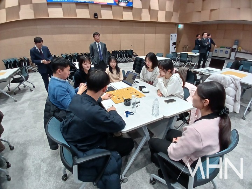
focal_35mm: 17
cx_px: 126
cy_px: 94
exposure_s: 1/30
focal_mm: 1.4
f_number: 2.2
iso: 100
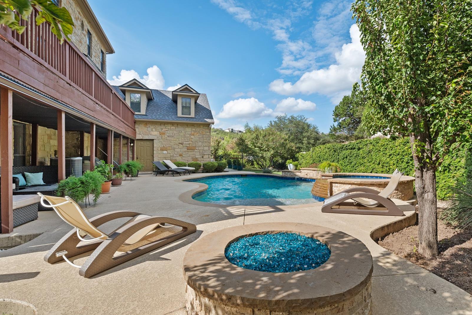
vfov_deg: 67.4
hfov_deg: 89.1
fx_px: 236
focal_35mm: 18
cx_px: 279
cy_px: 153
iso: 250
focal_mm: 14
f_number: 8
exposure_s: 1/80
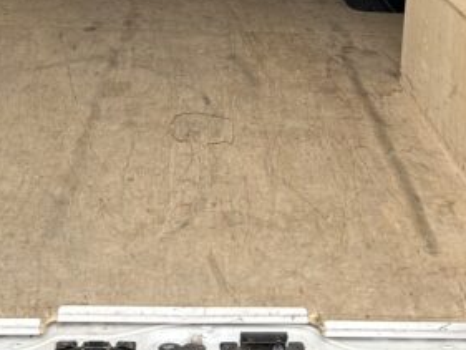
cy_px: -70
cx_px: 229
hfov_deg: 26.3
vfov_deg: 18.8
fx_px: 997
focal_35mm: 74
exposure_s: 1/121
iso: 64
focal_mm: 5.7
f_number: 1.5
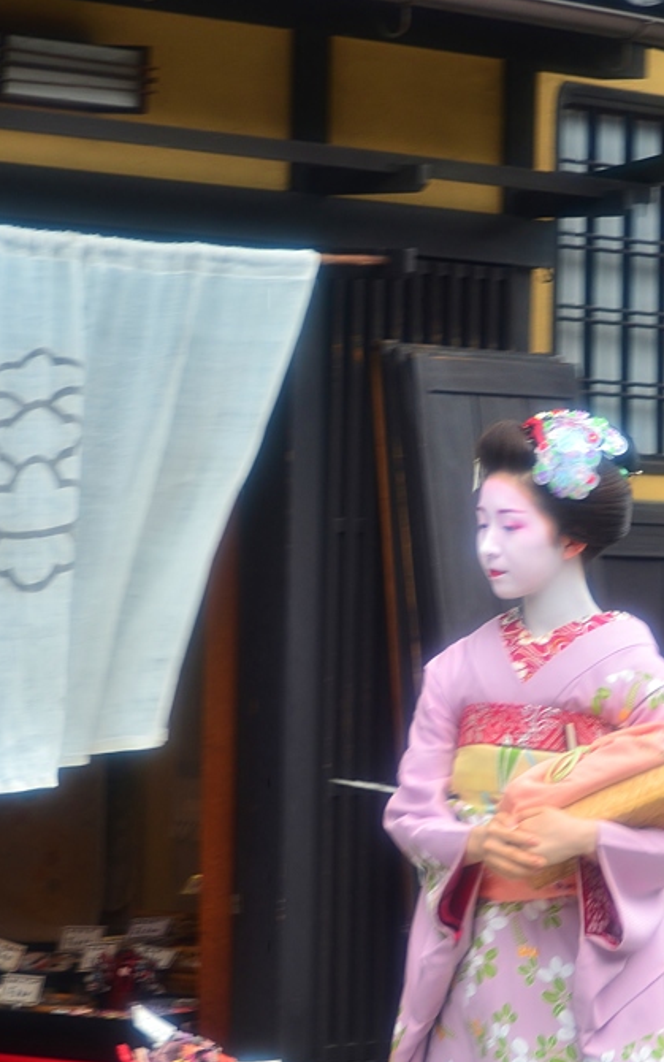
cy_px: 775
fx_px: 6743
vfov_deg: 9.0
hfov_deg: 5.6
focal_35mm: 233
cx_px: 345
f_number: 8
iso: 125
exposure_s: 1/30
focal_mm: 100
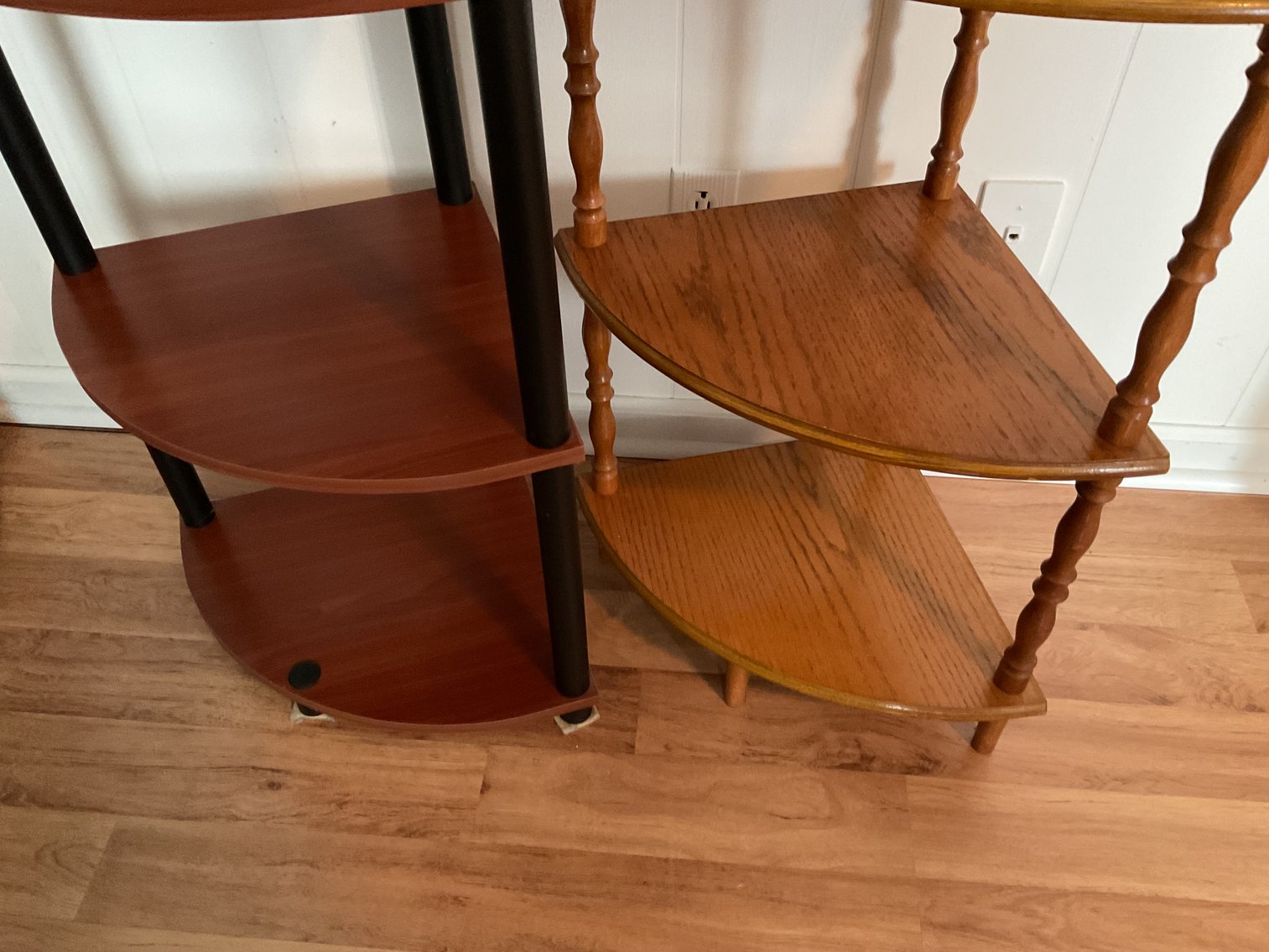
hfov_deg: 61.7
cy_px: 476
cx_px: 634
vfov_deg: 48.2
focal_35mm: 29
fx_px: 1063
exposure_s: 1/30
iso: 400
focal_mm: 3
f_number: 1.8
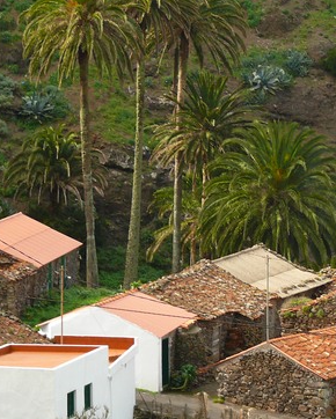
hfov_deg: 5.2
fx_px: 3664
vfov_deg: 6.6
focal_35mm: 295
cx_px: 290
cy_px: 216
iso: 100
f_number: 3.6
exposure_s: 1/100
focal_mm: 30.8
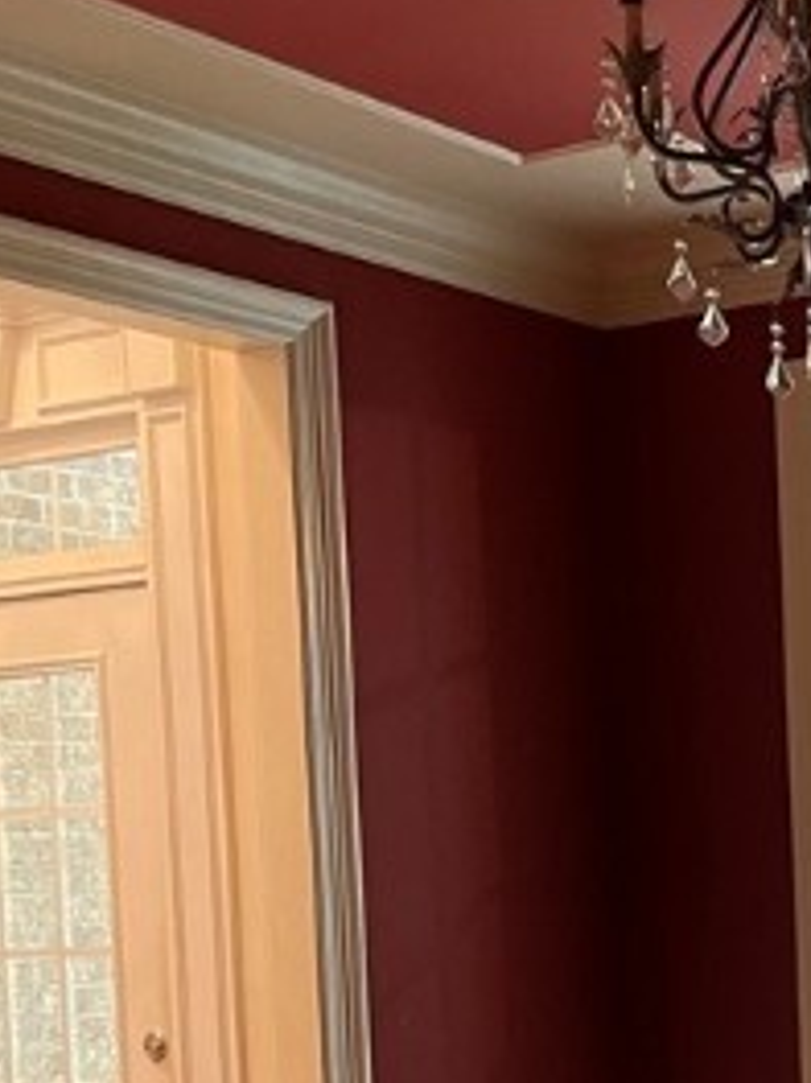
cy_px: 1025
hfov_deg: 18.6
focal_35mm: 73
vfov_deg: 25.6
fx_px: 2282
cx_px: 1087
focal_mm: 5.1
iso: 640
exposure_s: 1/40
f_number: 1.6
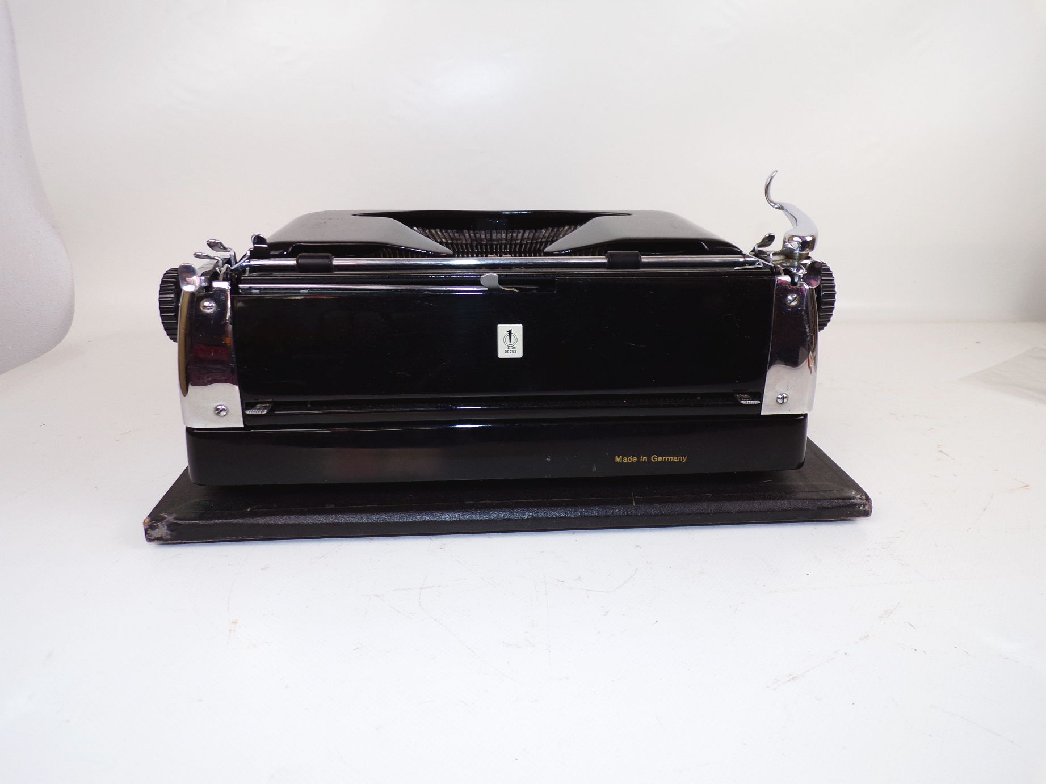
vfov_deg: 56.8
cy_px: 392
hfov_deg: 71.6
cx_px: 523
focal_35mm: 24
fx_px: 725
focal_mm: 4.3
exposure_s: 1/50
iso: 80
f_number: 3
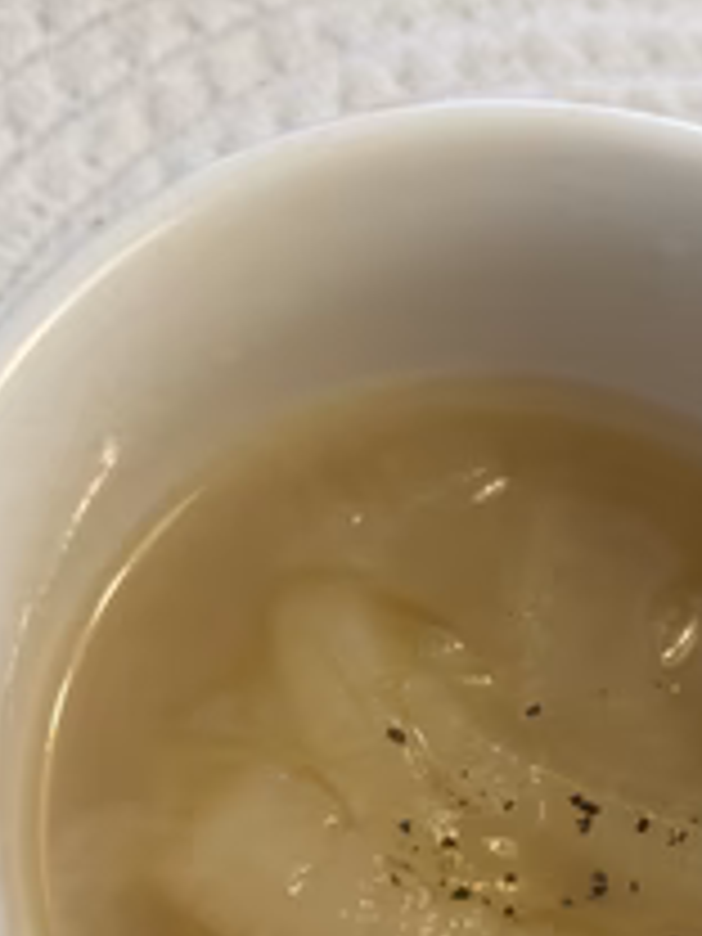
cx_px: 580
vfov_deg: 35.9
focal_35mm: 50
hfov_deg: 28.4
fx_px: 1352
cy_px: 837
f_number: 1.5
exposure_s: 1/121
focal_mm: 5.7
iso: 80
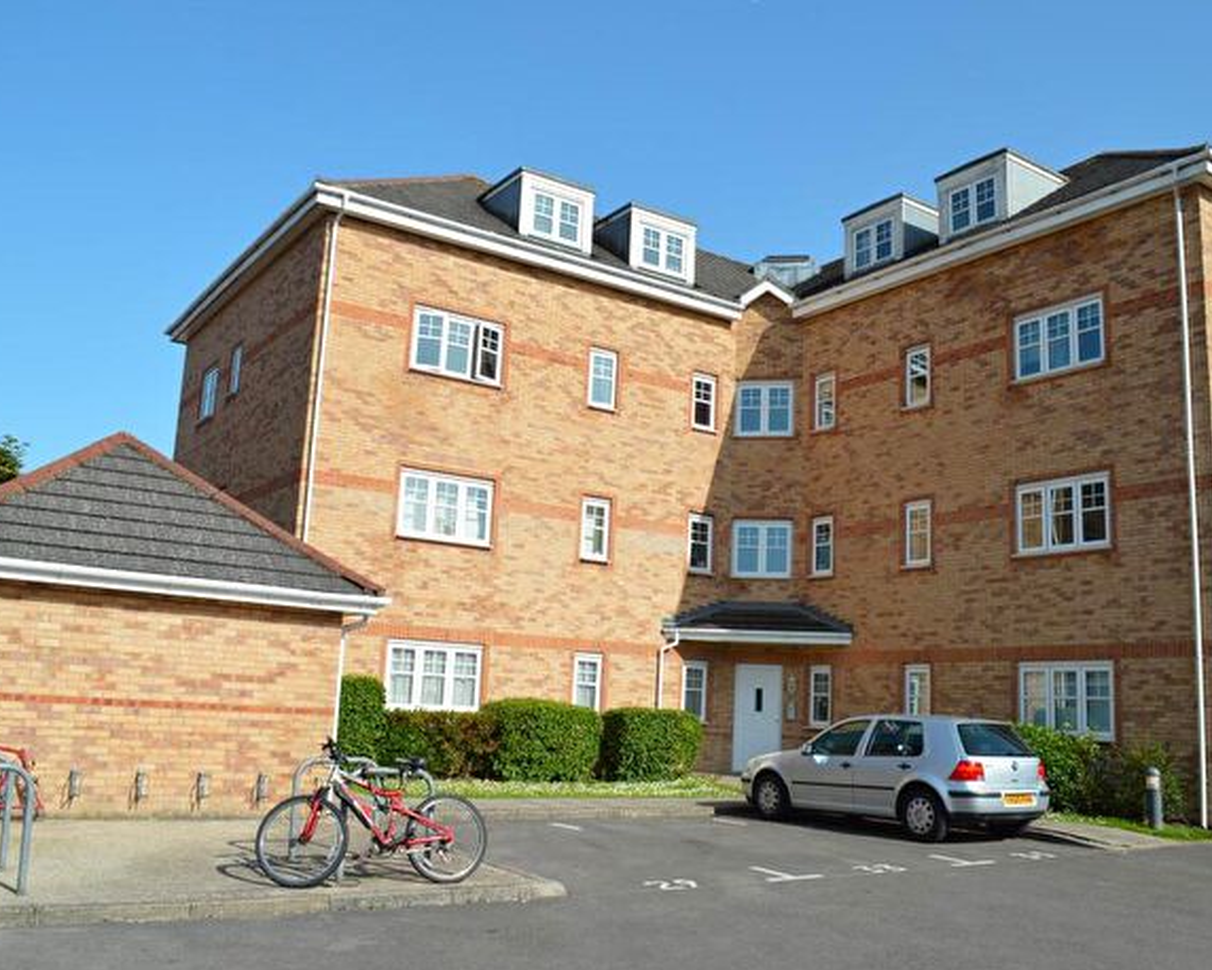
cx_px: 642
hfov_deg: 57.1
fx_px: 1112
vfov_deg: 47.1
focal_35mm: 31
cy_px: 489
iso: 100
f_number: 8
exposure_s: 1/250
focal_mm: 18
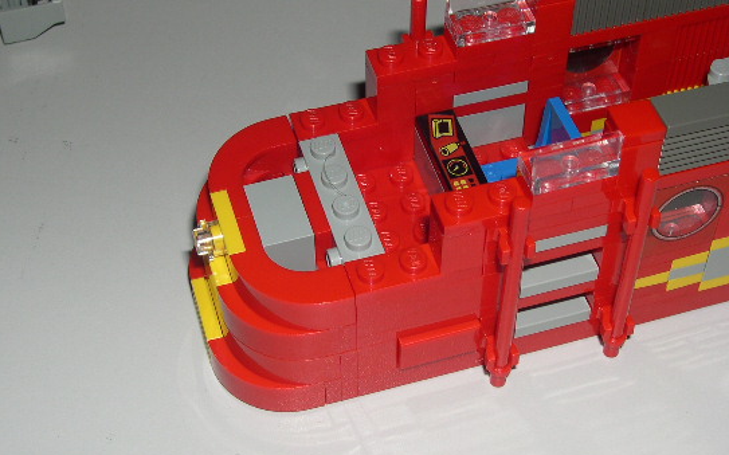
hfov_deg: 31.5
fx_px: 1291
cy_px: 225
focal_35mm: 65
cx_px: 364
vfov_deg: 20.0
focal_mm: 11.1
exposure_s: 1/60
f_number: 8.8
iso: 100
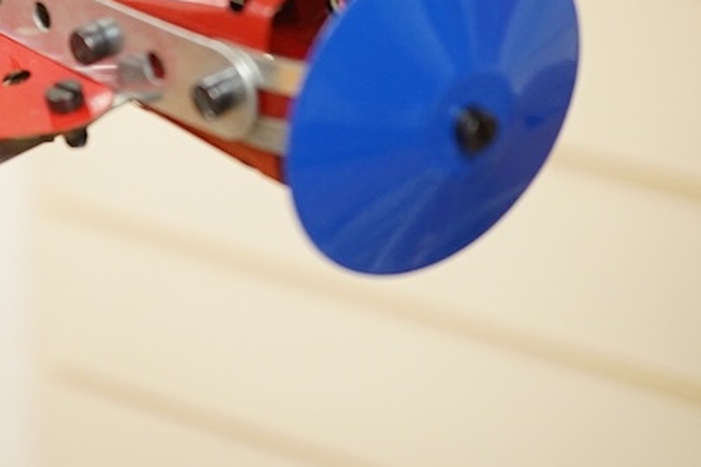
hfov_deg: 16.3
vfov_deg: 10.8
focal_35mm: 125
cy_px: -24
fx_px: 2434
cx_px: 172
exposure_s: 1/200
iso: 2000
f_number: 5
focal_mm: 30
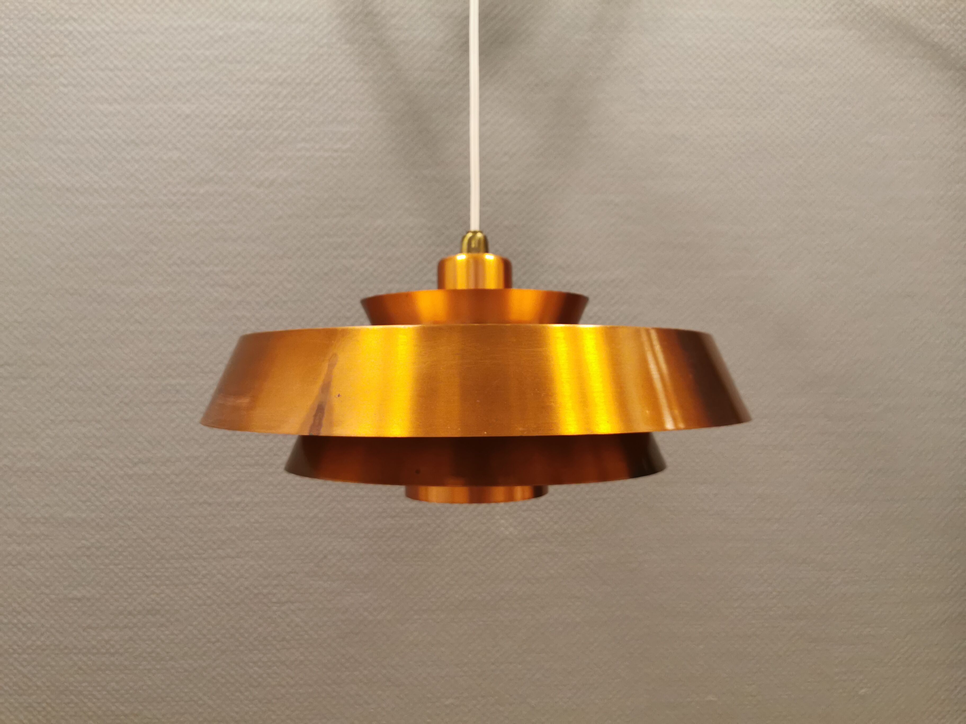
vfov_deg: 51.4
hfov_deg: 65.3
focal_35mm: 27
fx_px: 753
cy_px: 362
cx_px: 483
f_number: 1.6
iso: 250
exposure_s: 1/50
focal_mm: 5.56
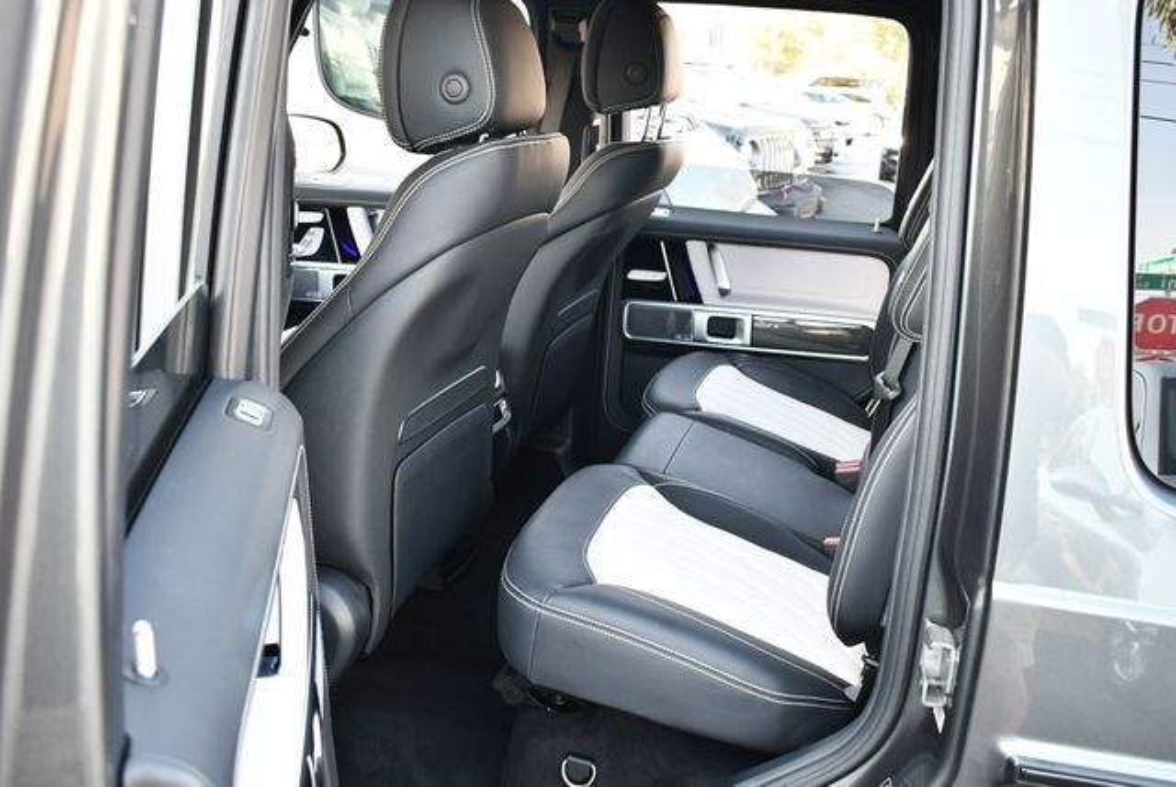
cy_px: 394
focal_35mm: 36
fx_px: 1177
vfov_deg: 36.9
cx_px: 588
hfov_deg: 53.1
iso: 800
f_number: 3.5
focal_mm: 18
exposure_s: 1/160
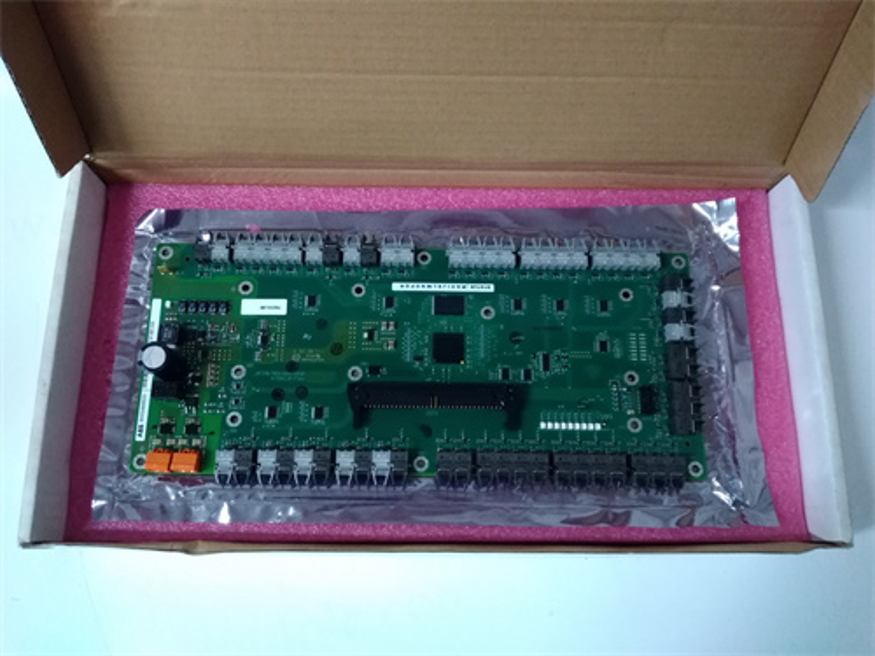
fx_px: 682
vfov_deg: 51.4
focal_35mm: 27
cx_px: 438
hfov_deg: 65.3
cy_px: 328
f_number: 2
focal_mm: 3.79
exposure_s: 1/33
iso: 916
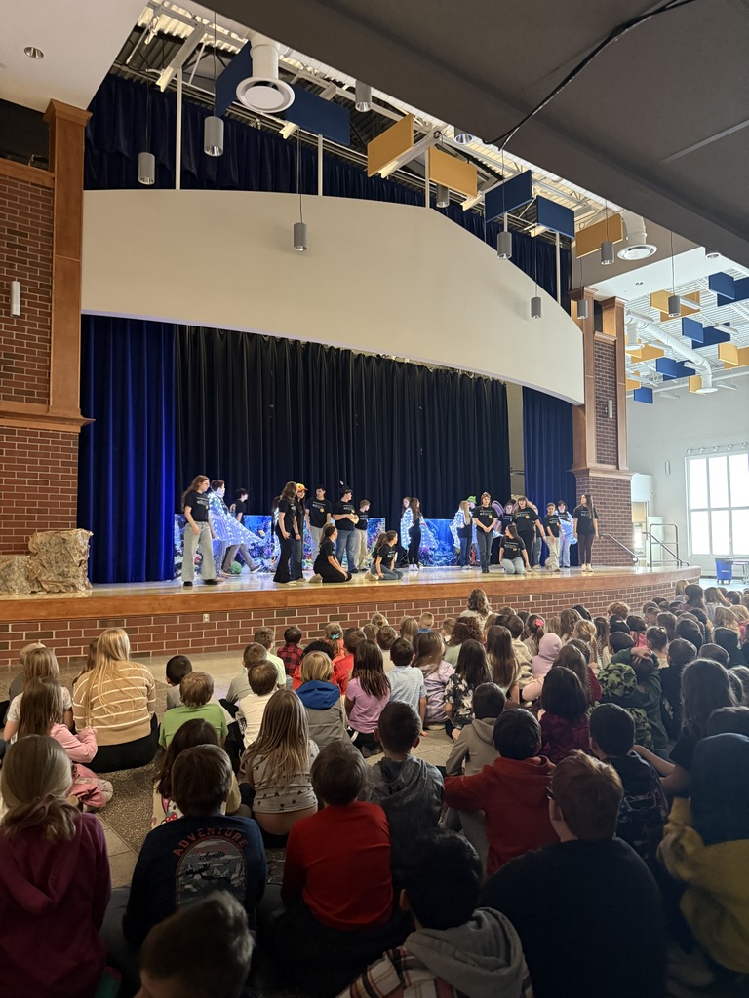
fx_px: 692
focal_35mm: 24
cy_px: 499
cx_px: 374
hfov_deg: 56.8
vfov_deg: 71.6
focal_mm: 6.76
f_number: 1.78
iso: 800
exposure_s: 1/30
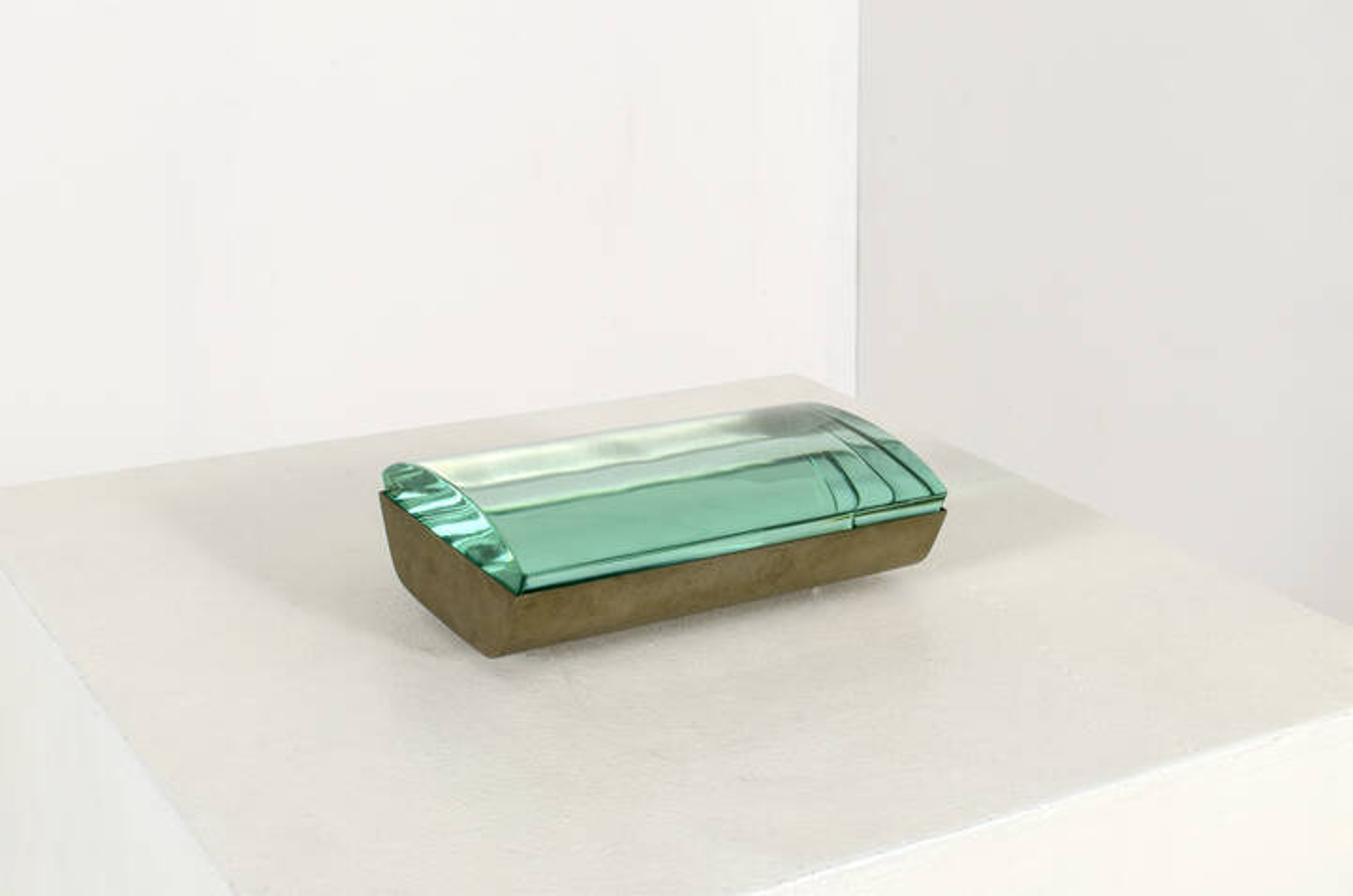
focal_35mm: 52
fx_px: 1969
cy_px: 448
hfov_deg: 37.9
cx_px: 676
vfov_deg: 25.6
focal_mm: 35
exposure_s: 1/160
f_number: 18
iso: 100
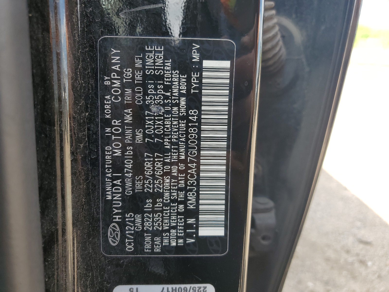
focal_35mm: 26
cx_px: 194
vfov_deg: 53.1
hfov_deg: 67.3
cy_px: 146
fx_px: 292
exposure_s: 1/312
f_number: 1.5
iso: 50
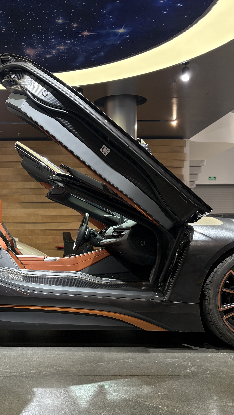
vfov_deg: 46.2
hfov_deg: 26.5
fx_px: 485
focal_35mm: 44
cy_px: 239
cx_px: 43
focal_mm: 5.96
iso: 125
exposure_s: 1/85
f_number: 1.6
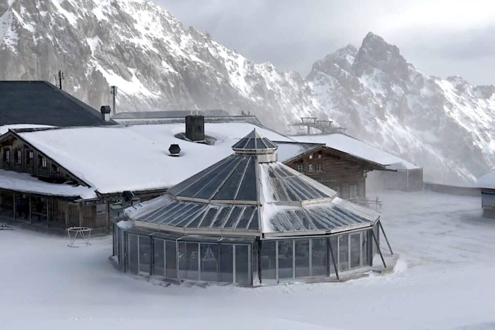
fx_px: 406
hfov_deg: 62.8
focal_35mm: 30
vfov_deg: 44.3
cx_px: 248
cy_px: 165
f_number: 9
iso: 100
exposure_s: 1/640
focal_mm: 29.5
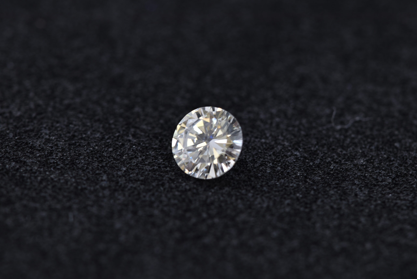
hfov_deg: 15.2
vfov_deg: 10.2
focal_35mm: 135
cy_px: 140
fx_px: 1565
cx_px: 208
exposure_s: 1/8
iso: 100
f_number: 11
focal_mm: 90
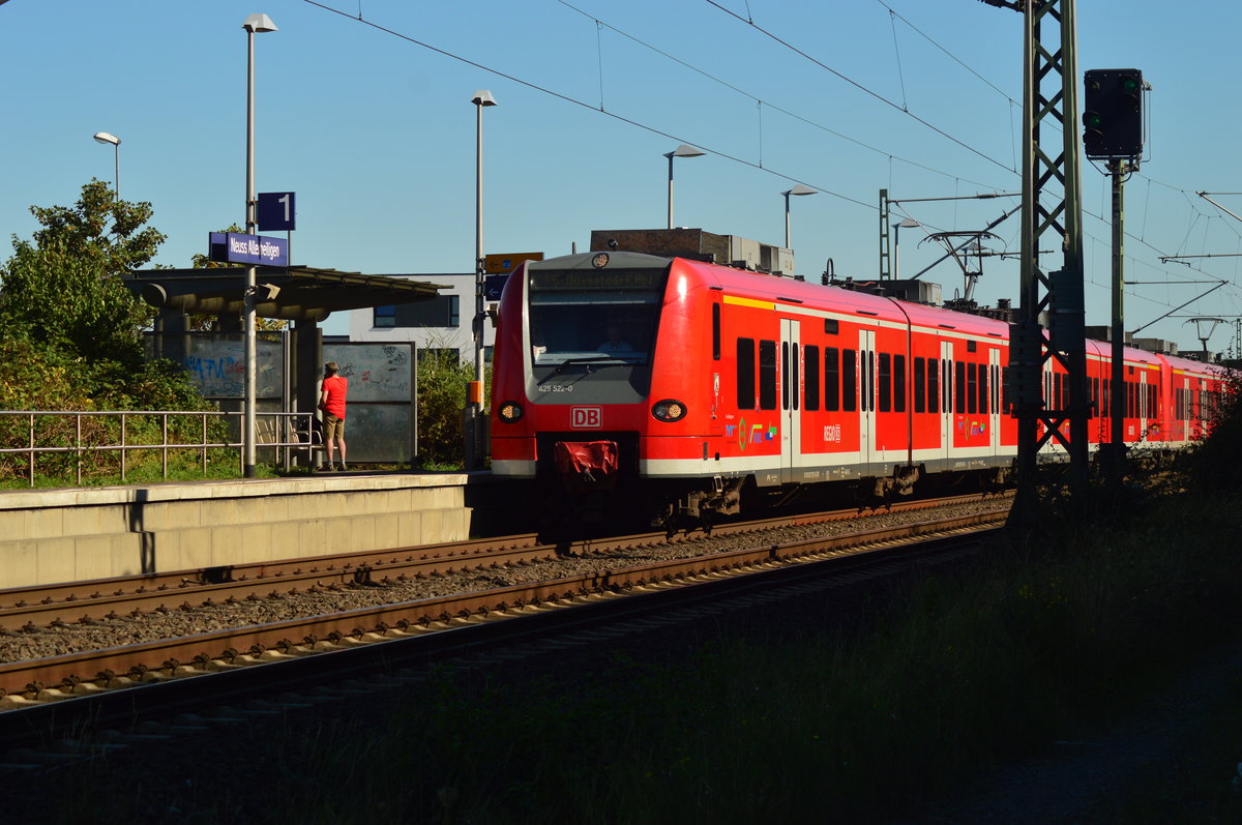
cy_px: 412
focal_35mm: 105
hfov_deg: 19.5
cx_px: 621
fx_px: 3618
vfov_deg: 13.0
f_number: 8
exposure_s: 1/800
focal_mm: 70
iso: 200
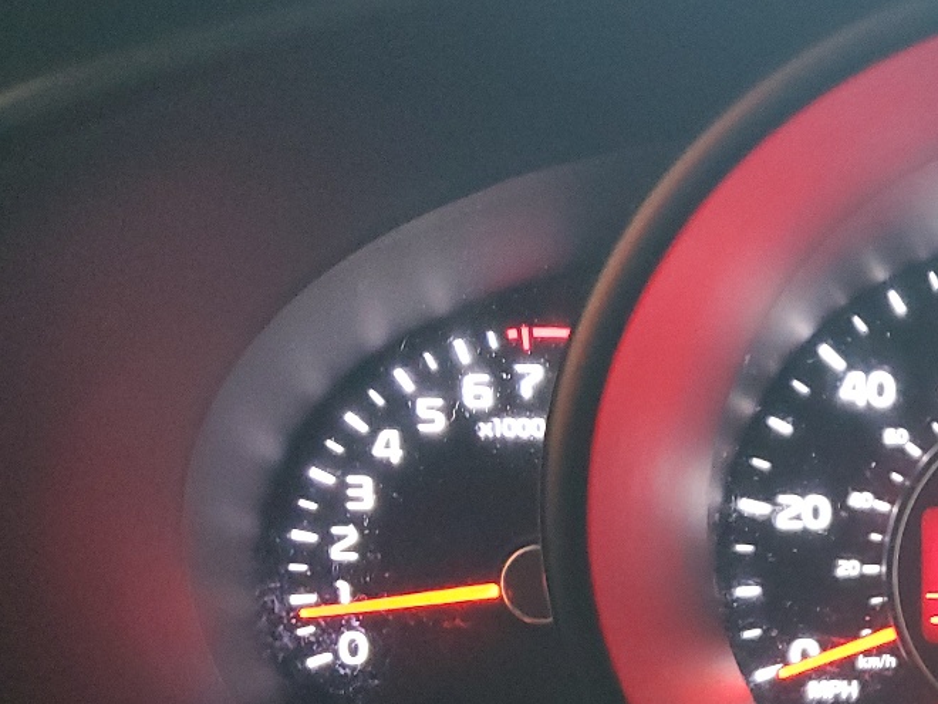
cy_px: 594
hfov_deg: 27.1
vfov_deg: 22.9
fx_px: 1707
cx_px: 1131
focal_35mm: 63
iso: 303
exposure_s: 1/20
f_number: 1.5
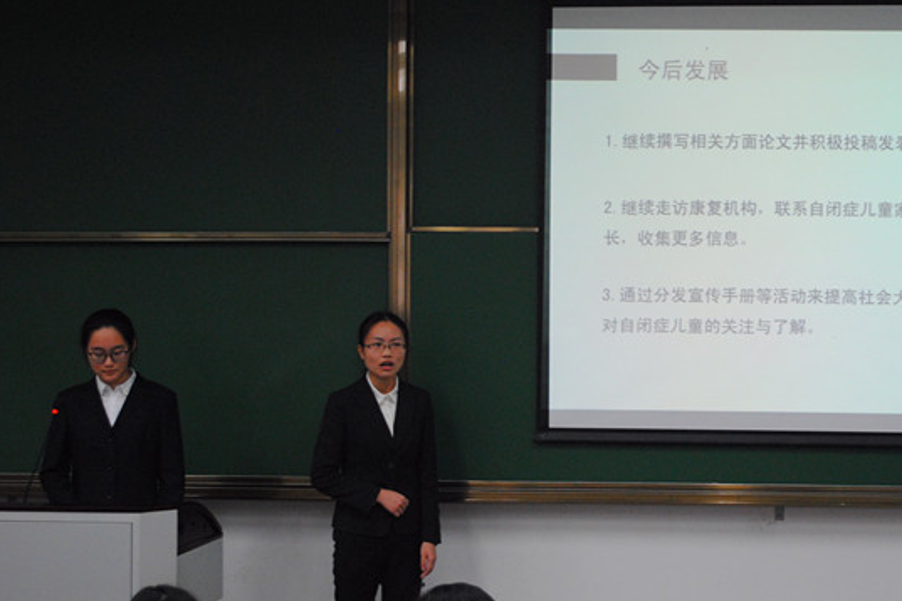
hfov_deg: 26.4
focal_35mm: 76
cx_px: 638
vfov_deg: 17.9
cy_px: 283
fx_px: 1904
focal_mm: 34
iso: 560
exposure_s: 1/30
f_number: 5
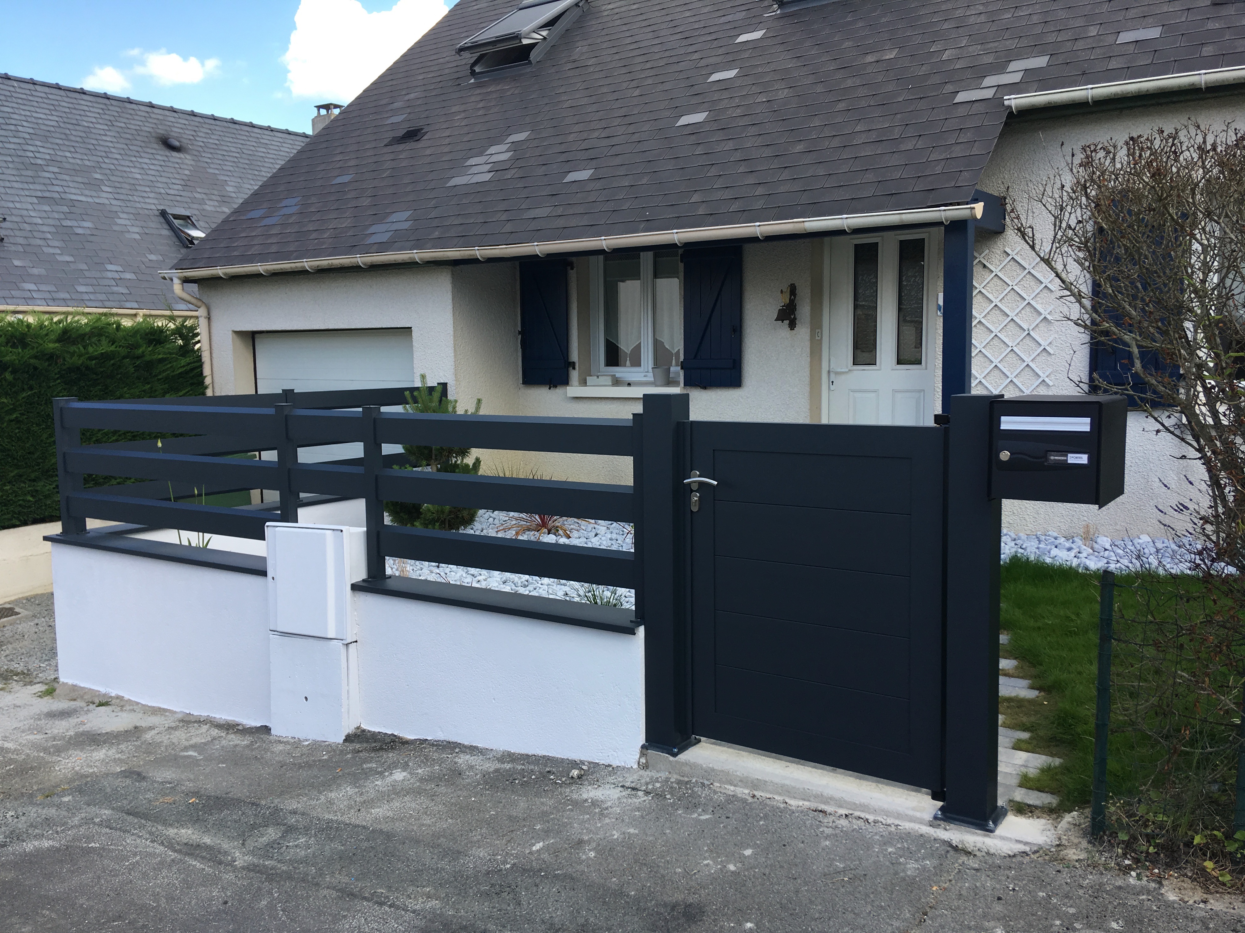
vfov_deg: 48.2
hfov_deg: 61.7
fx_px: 1043
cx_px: 622
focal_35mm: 29
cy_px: 466
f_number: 2.2
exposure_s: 1/490
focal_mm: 4.15
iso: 25
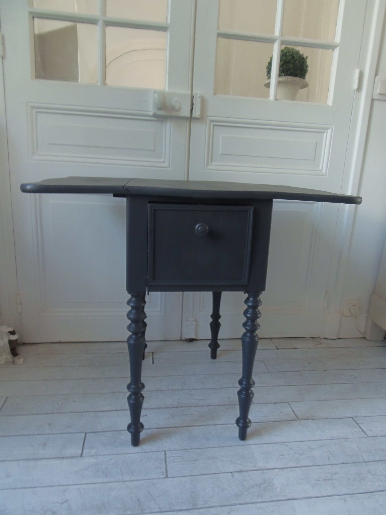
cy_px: 258
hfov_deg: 56.8
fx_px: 357
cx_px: 193
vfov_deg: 71.6
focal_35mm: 24
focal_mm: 4.3
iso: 125
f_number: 2.9
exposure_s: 1/30
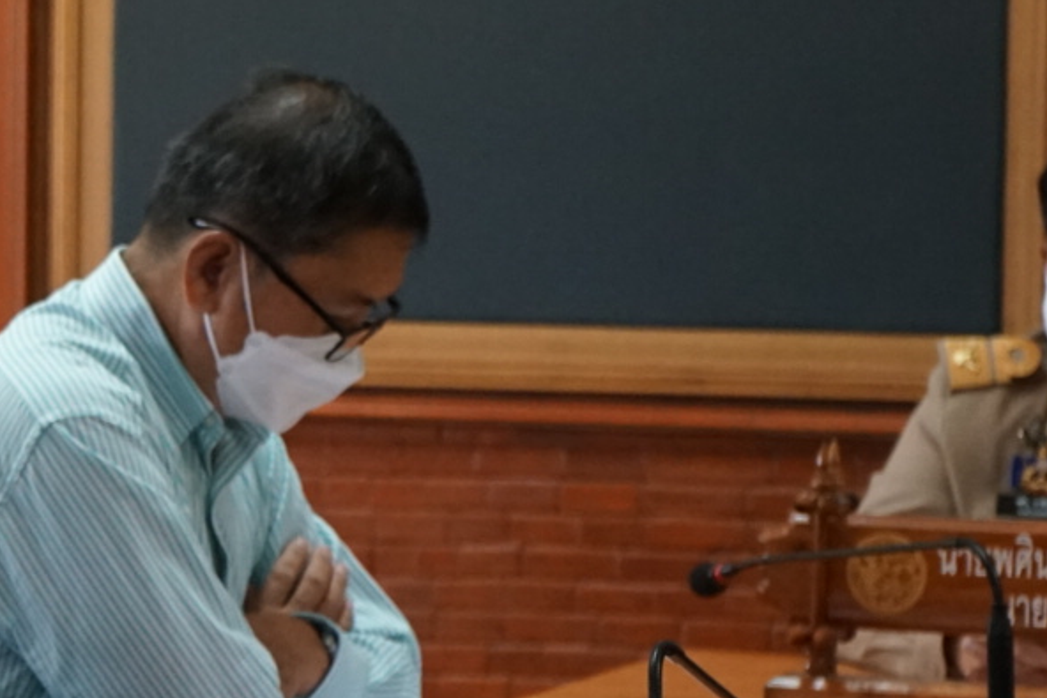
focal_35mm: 183
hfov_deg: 11.1
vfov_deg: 7.5
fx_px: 5323
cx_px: -81
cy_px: 482
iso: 4000
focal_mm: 67
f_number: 5.6
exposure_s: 1/160
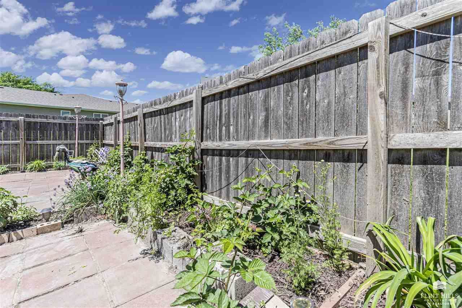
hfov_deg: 100.4
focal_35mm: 15
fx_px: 192
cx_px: 231
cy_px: 154
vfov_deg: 77.3
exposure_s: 1/200
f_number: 8
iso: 100
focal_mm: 10
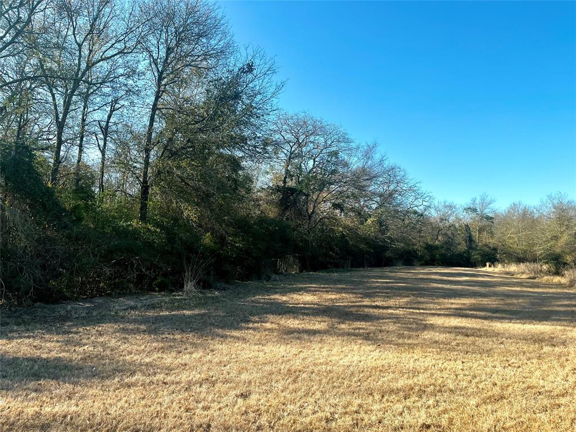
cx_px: 288
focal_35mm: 26
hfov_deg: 67.3
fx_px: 433
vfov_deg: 53.1
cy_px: 216
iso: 50
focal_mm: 5.1
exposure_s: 1/1600
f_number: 1.6
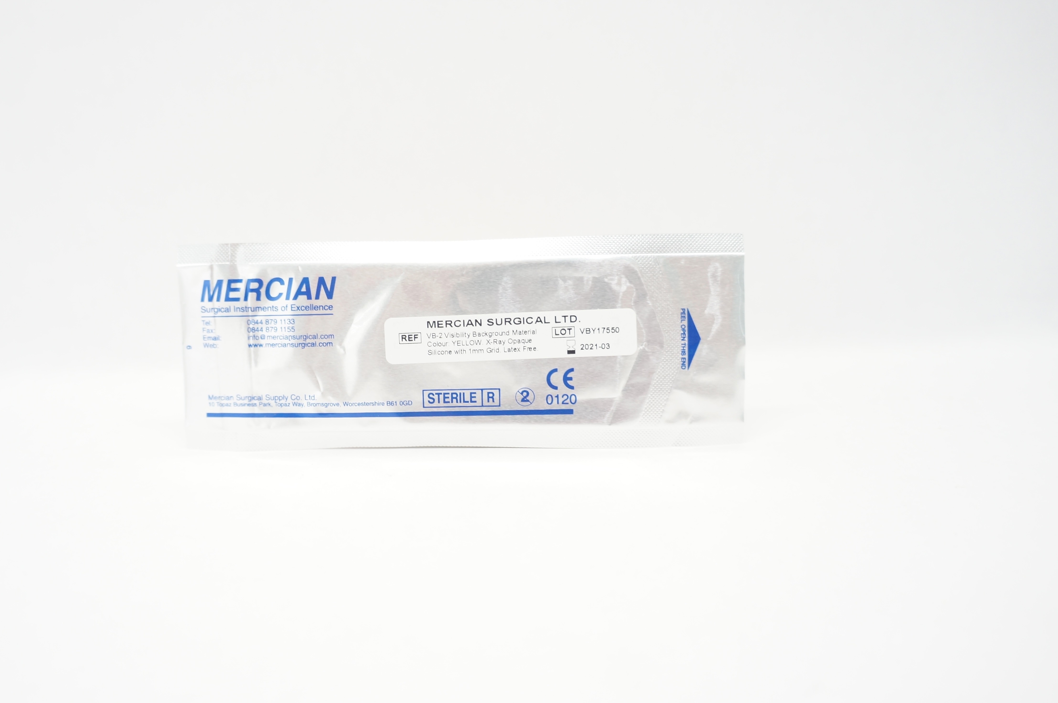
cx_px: 484
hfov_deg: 61.9
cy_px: 335
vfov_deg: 43.5
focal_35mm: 30
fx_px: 881
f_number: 4
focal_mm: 18
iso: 400
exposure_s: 1/80
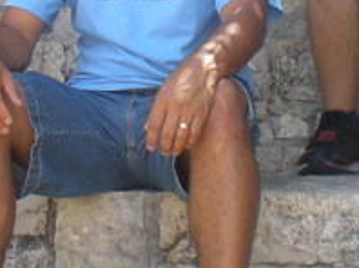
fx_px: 1274
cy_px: 13
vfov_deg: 11.9
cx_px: 71
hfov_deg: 15.9
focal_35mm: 123
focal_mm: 6.3
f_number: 3.1
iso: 64
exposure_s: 1/112
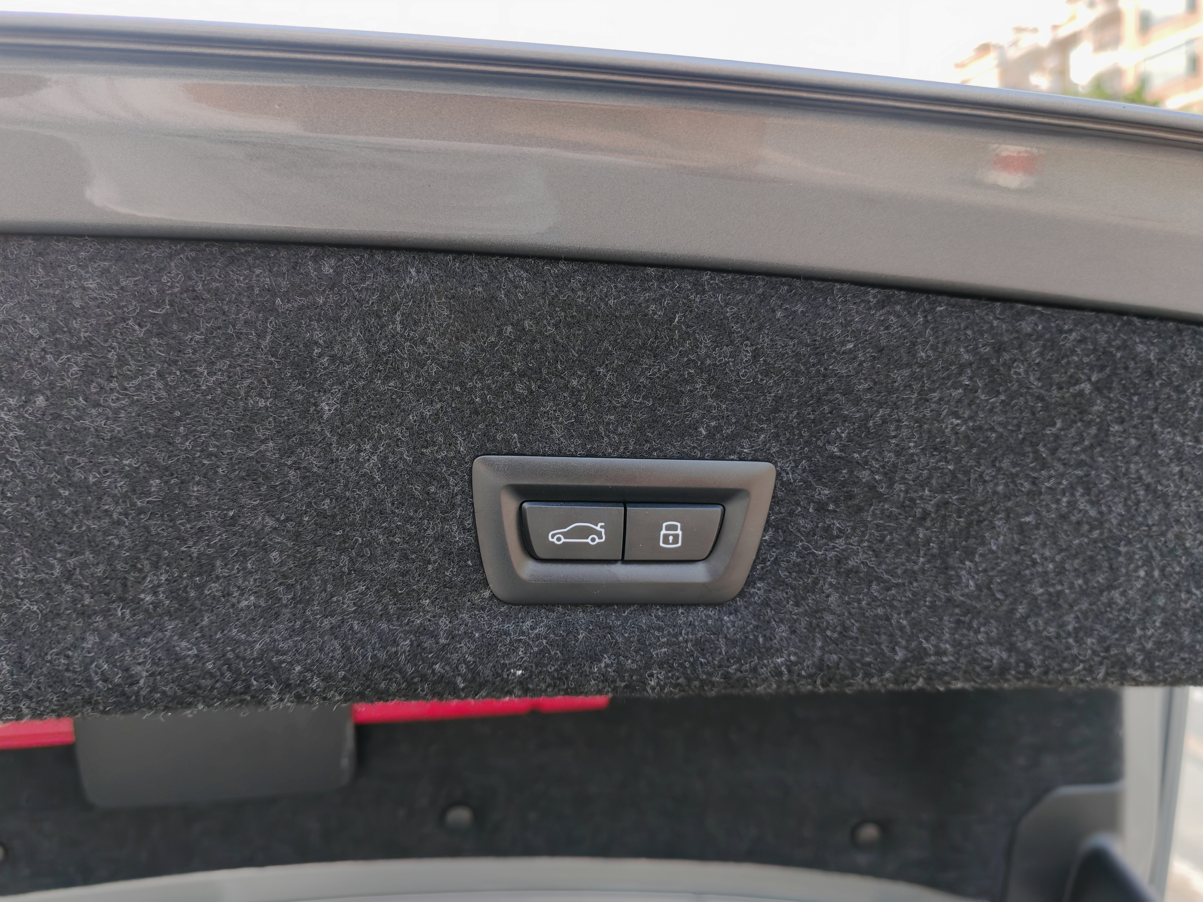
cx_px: 602
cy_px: 451
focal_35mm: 27
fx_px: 938
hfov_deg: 65.3
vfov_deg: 51.4
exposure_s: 1/340
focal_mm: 5.52
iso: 50
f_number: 1.95
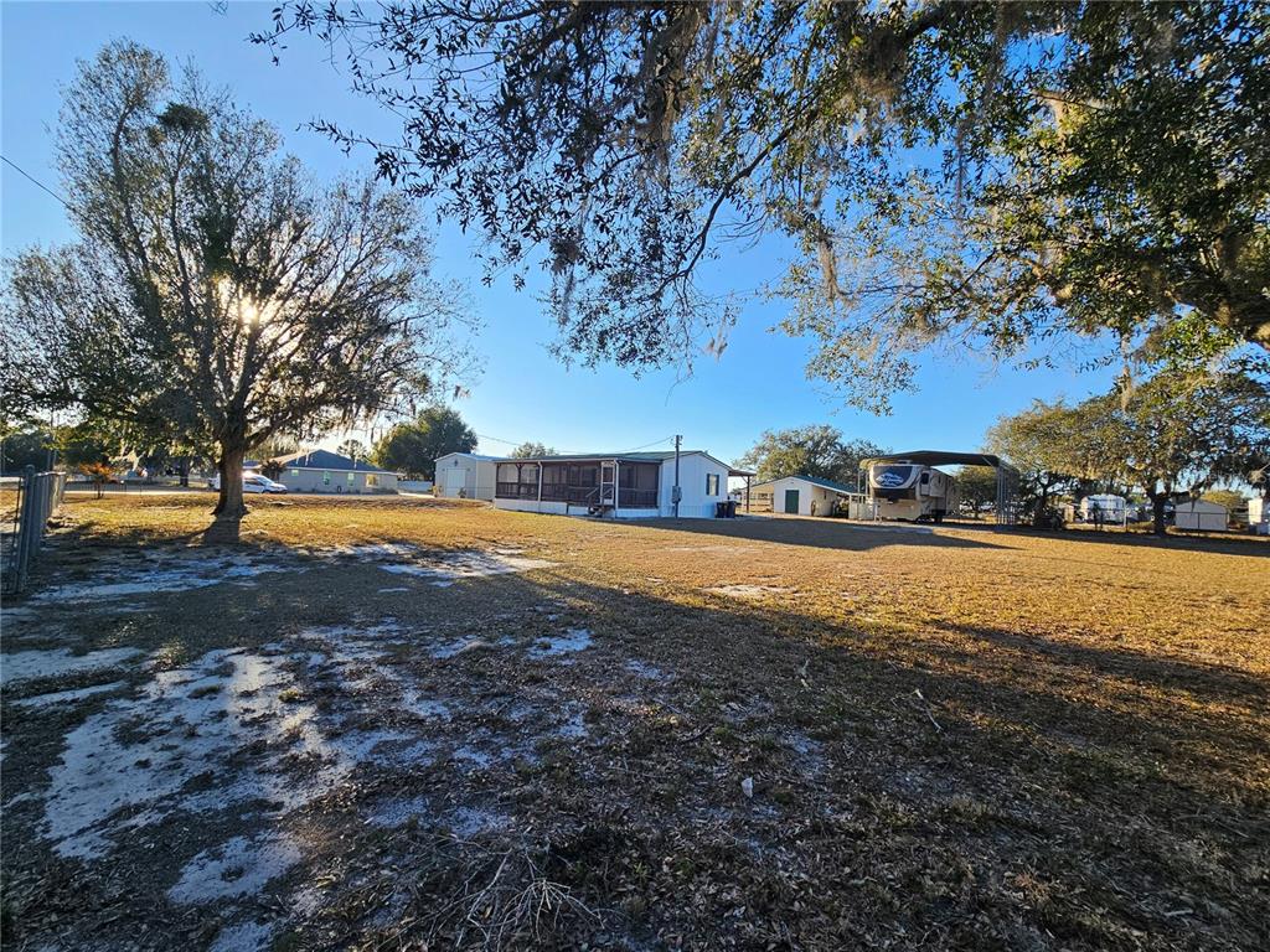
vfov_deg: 89.9
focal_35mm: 13
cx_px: 635
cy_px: 476
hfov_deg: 106.2
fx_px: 477
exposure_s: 1/957
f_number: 2.2
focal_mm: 2.2
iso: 50
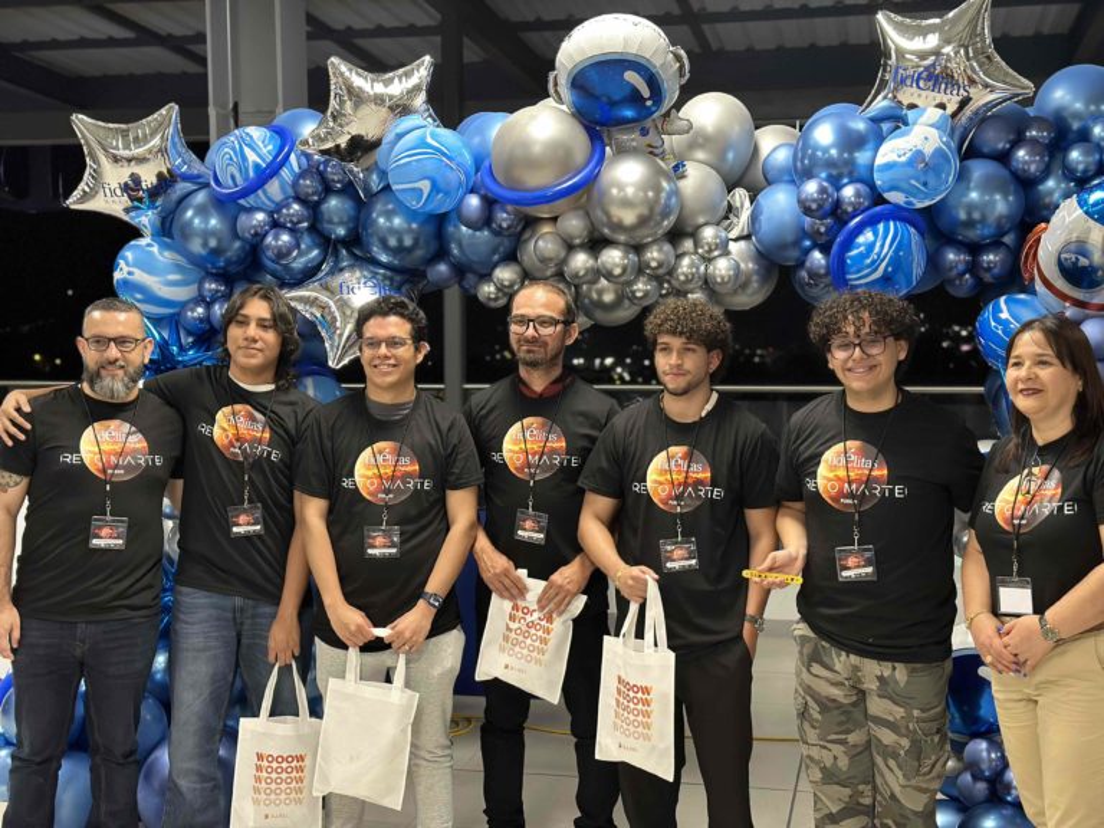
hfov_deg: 39.7
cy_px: 414
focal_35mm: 48
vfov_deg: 30.3
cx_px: 552
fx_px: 1531
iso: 320
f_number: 1.78
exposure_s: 1/40
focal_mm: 6.86
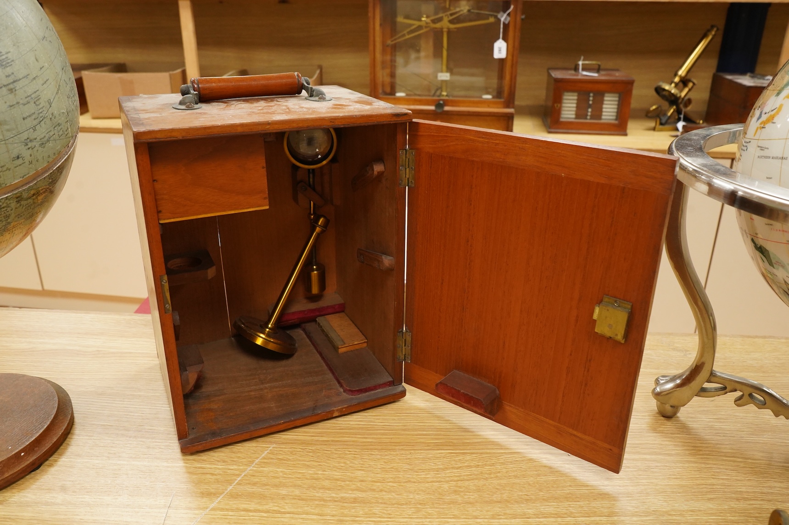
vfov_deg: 46.3
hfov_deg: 65.5
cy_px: 262
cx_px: 394
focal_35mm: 28
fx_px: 613
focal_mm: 28
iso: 4000
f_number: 8
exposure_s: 1/80
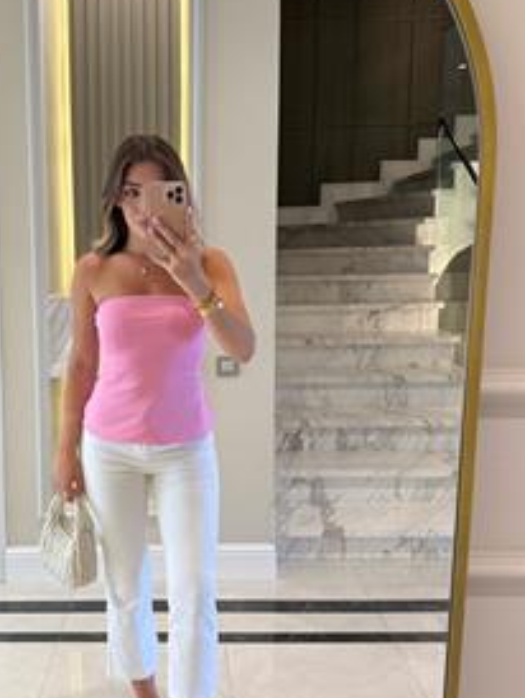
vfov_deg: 52.6
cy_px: 349
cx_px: 158
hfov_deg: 40.0
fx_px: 707
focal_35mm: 35
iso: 200
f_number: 1.78
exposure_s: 1/118
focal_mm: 6.76
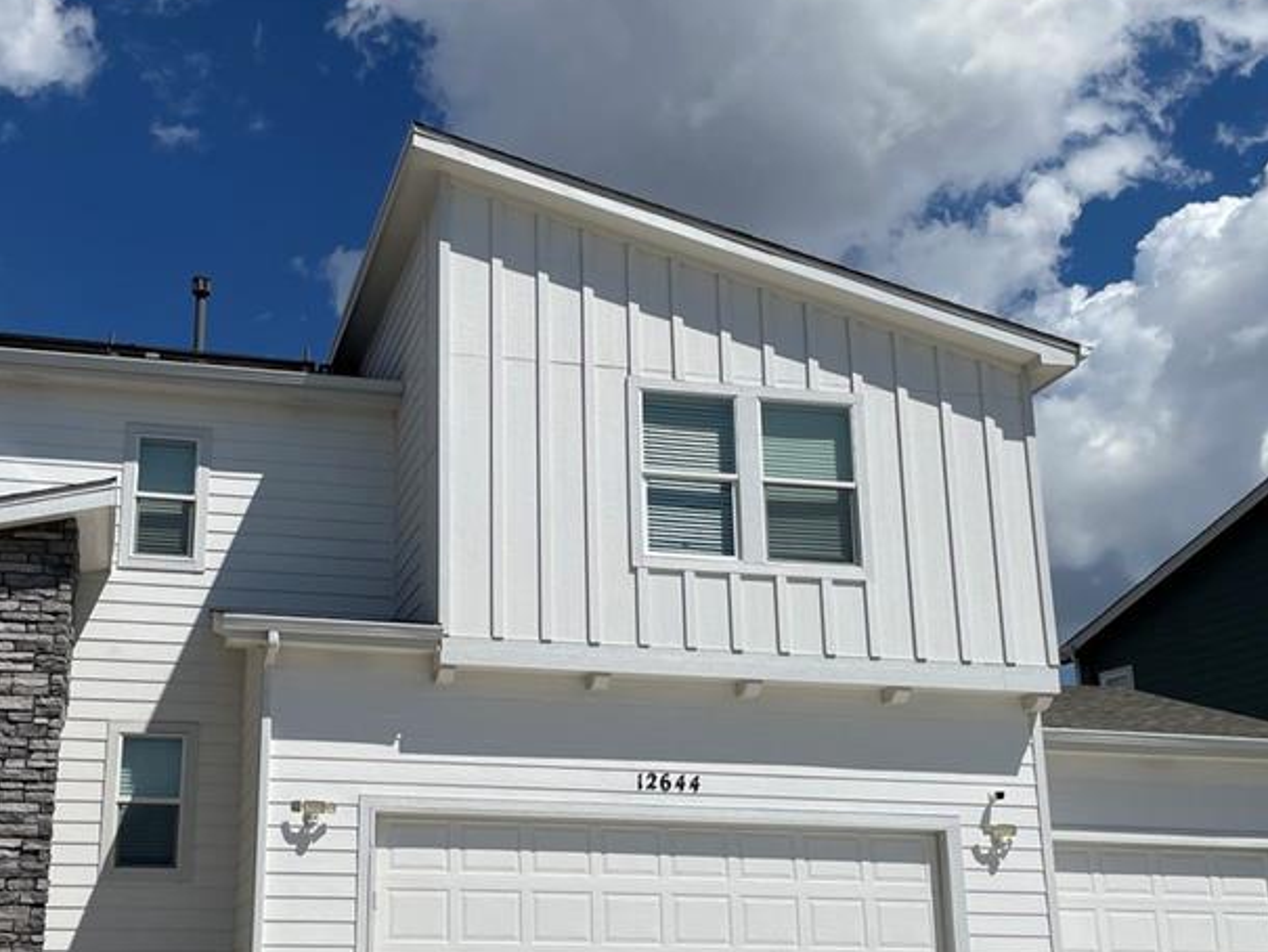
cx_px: 467
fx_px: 1612
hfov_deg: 42.6
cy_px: 572
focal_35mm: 44
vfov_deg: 32.8
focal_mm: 4.2
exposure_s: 1/9804
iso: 32
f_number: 1.6
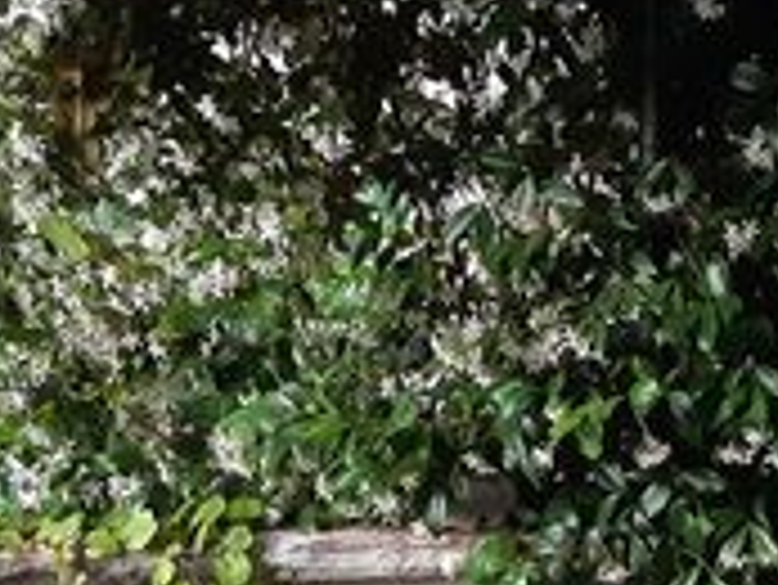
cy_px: 518
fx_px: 2024
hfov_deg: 21.5
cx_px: 612
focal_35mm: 90
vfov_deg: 16.2
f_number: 1.7
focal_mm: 3.92
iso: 640
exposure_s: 1/25
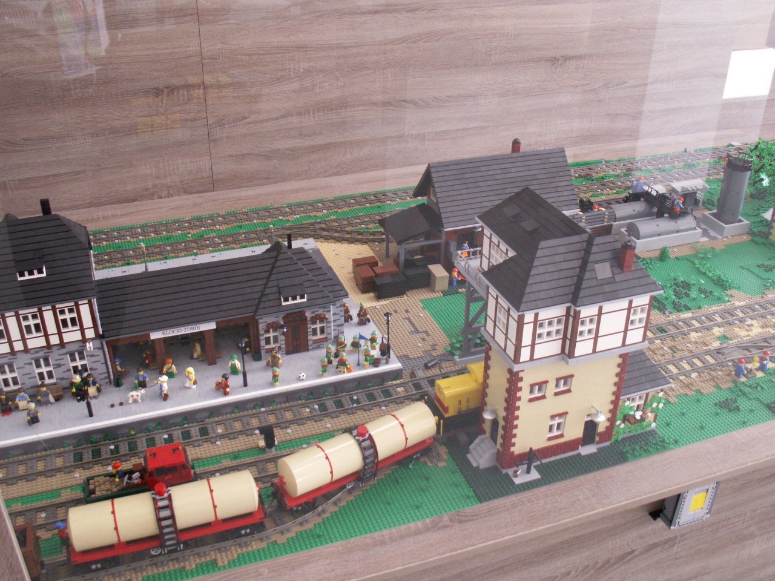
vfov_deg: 40.7
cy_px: 290
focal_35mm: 35
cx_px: 388
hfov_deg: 52.6
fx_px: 784
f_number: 2.8
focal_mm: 5.86
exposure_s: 1/50
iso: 100
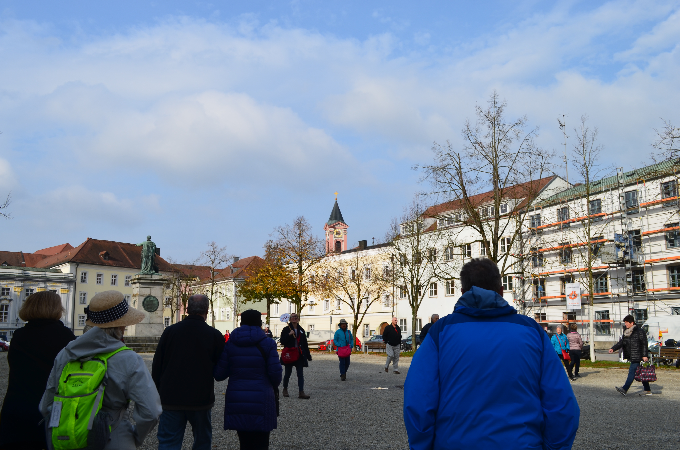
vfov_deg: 39.8
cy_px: 225
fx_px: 622
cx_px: 340
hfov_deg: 57.3
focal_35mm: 33
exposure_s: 1/160
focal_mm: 22
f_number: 11
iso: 100
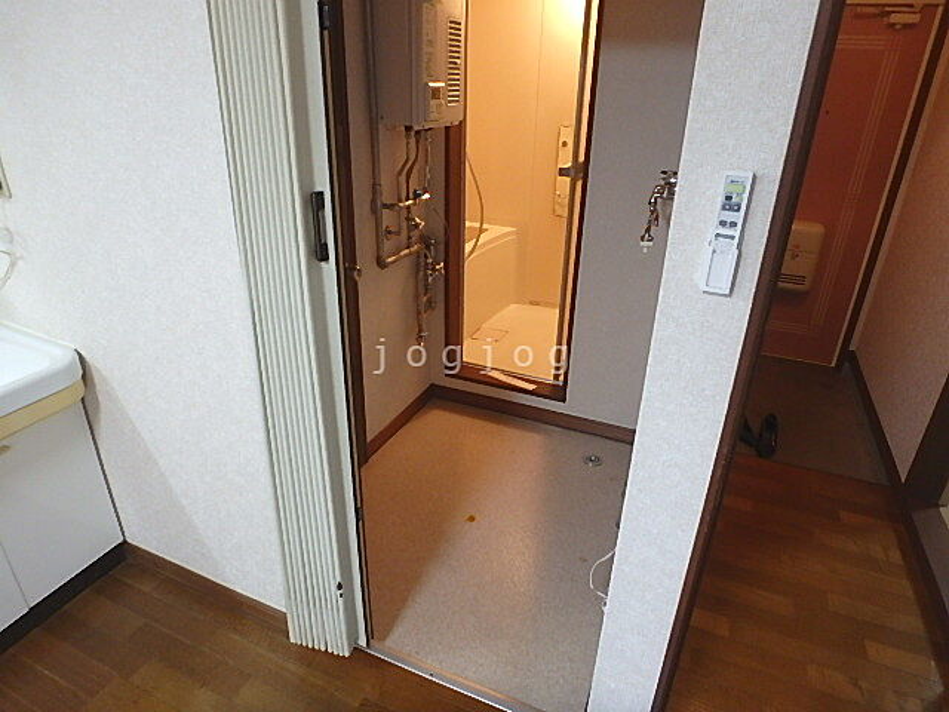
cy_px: 356
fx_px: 576
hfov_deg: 79.0
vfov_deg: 63.4
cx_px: 474
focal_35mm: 21
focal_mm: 3.7
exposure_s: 1/20
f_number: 3.5
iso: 400
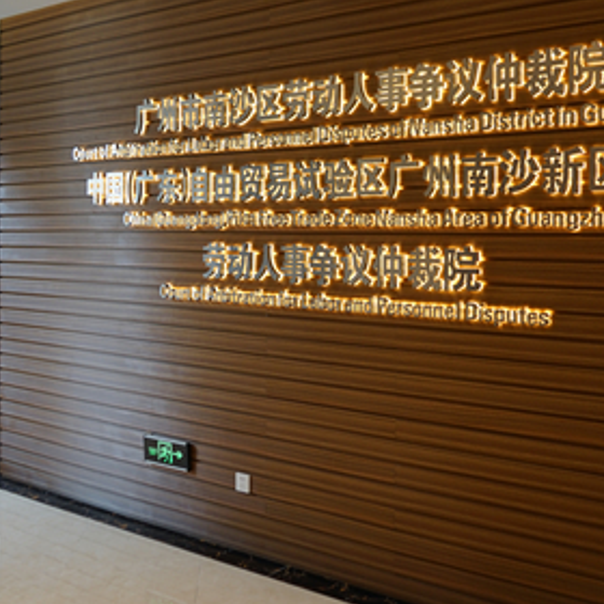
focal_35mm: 40
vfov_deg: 41.7
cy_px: 252
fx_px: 790
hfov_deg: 40.9
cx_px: 434
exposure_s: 1/60
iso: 200
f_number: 3.5
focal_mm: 24
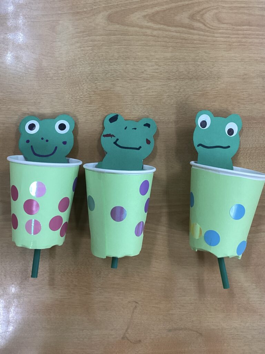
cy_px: 177
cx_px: 132
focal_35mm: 31
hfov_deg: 45.4
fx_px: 316
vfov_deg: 58.4
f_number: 2.4
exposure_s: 1/50
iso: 100
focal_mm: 3.3
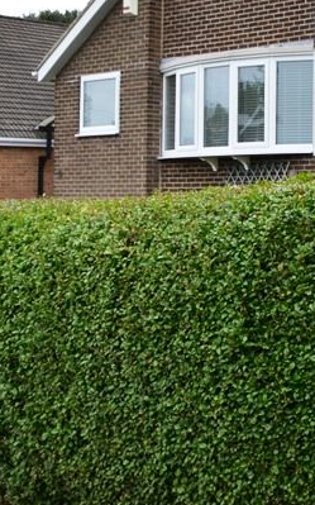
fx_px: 756
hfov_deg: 17.0
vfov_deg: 36.2
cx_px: 641
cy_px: 136
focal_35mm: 55
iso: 320
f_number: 5.6
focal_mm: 14
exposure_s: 1/125
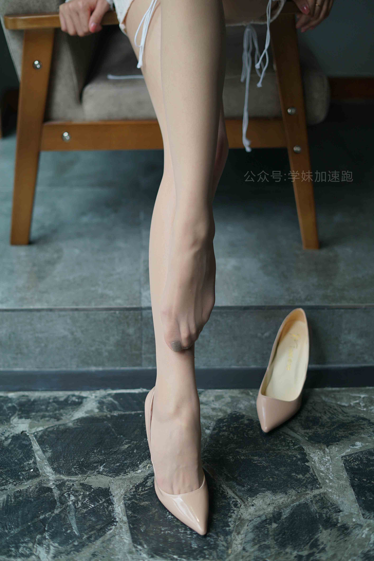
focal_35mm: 50
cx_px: 187
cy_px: 280
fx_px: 778
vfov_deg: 39.6
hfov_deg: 27.0
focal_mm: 50
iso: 160
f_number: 2.2
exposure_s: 1/500
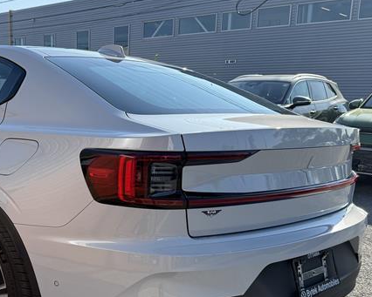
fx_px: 485
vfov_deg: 33.9
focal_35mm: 44
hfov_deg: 40.6
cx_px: 85
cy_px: 198
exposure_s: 1/3425
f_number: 1.78
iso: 100
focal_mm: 6.76
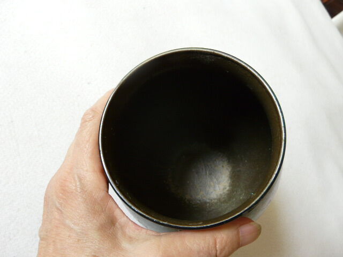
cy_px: 128
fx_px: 277
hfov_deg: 63.4
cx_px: 172
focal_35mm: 28
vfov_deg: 49.7
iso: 125
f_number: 2.8
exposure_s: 1/30
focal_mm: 4.6
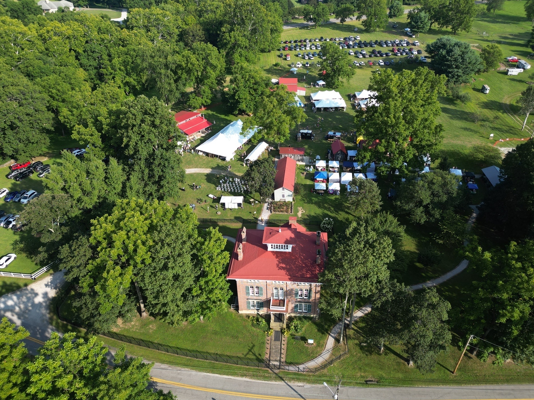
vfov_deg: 54.9
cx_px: 272
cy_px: 204
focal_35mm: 25
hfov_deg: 69.4
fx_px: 386
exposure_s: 1/1000
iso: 100
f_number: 1.7
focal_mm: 6.72
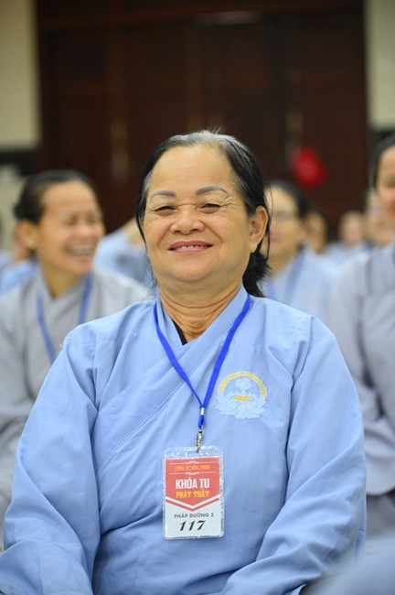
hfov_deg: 11.4
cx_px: 198
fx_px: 1979
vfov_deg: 17.1
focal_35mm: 120
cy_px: 298
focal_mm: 120
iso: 5000
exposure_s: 1/160
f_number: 4
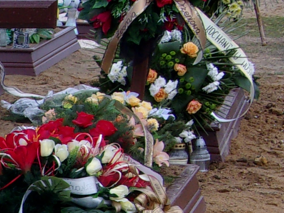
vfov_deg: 11.0
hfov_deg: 13.8
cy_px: 347
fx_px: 1050
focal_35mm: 128
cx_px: -220
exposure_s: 1/220
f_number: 3.9
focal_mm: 5.1
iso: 80
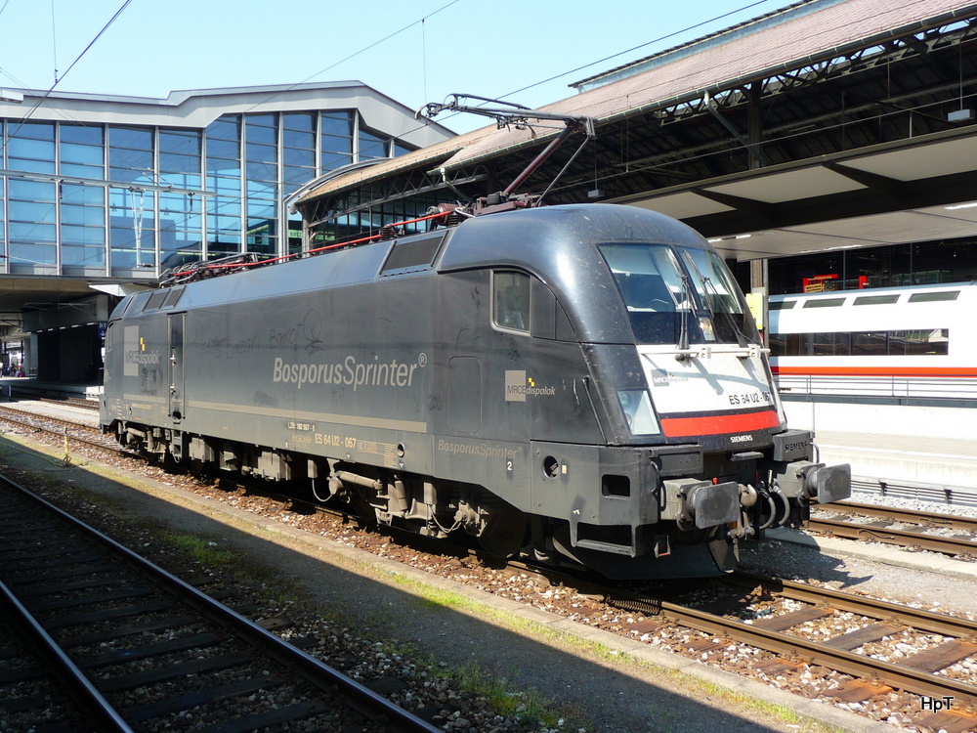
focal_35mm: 32
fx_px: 903
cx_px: 488
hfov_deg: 56.8
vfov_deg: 44.2
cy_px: 366
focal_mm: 5.3
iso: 100
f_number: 3.5
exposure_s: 1/320
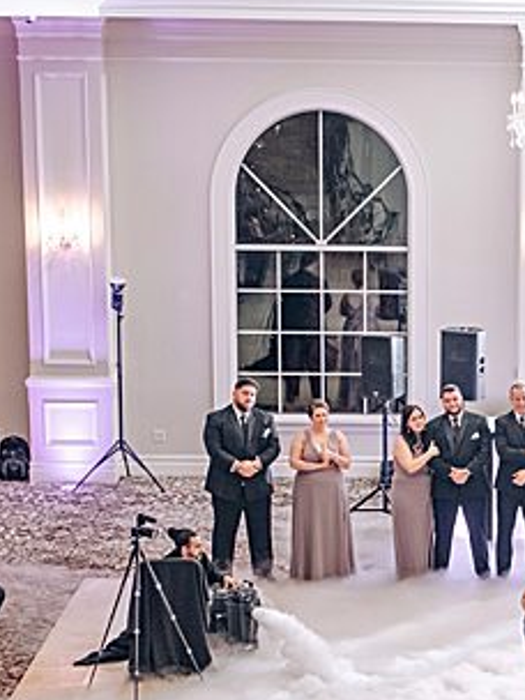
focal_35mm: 104
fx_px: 2103
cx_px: 594
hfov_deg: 13.9
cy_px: 621
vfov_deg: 18.6
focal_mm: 35
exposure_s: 1/60
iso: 800
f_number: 2.2
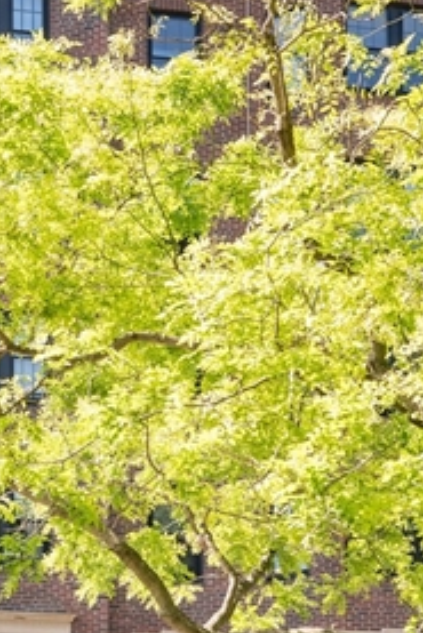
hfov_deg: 12.2
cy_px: 299
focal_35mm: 111
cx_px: 14
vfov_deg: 18.4
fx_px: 1954
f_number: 7.1
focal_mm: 40
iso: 400
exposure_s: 1/160
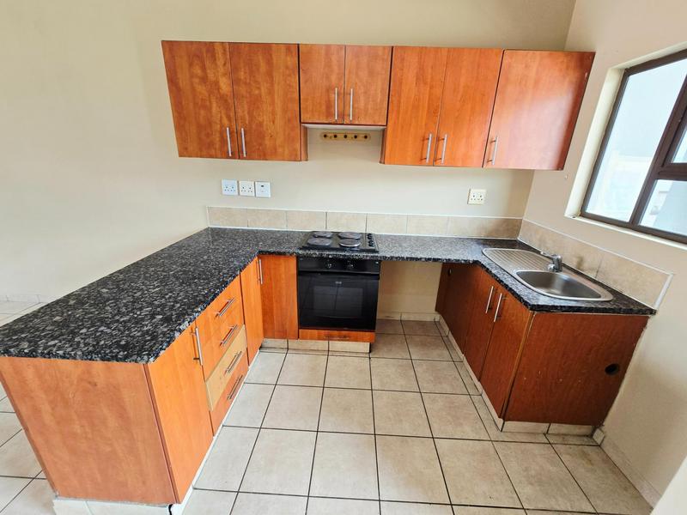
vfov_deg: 89.9
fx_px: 258
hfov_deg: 106.2
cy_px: 258
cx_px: 344
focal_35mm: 13
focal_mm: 2.2
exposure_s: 1/50.3
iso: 80
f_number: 2.2
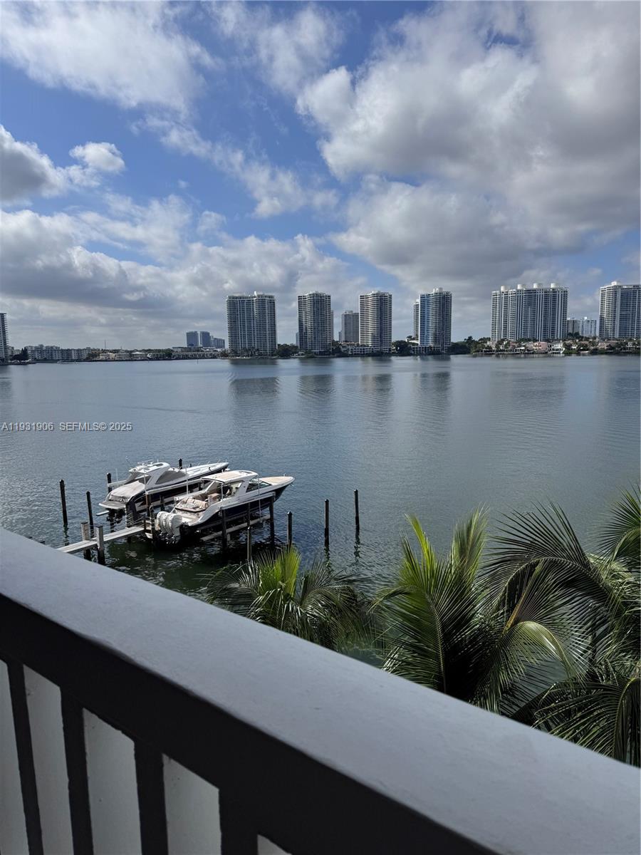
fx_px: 593
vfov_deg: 71.6
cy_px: 428
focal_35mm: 24
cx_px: 320
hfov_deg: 56.8
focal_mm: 6.76
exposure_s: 1/12346
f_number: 1.78
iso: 80
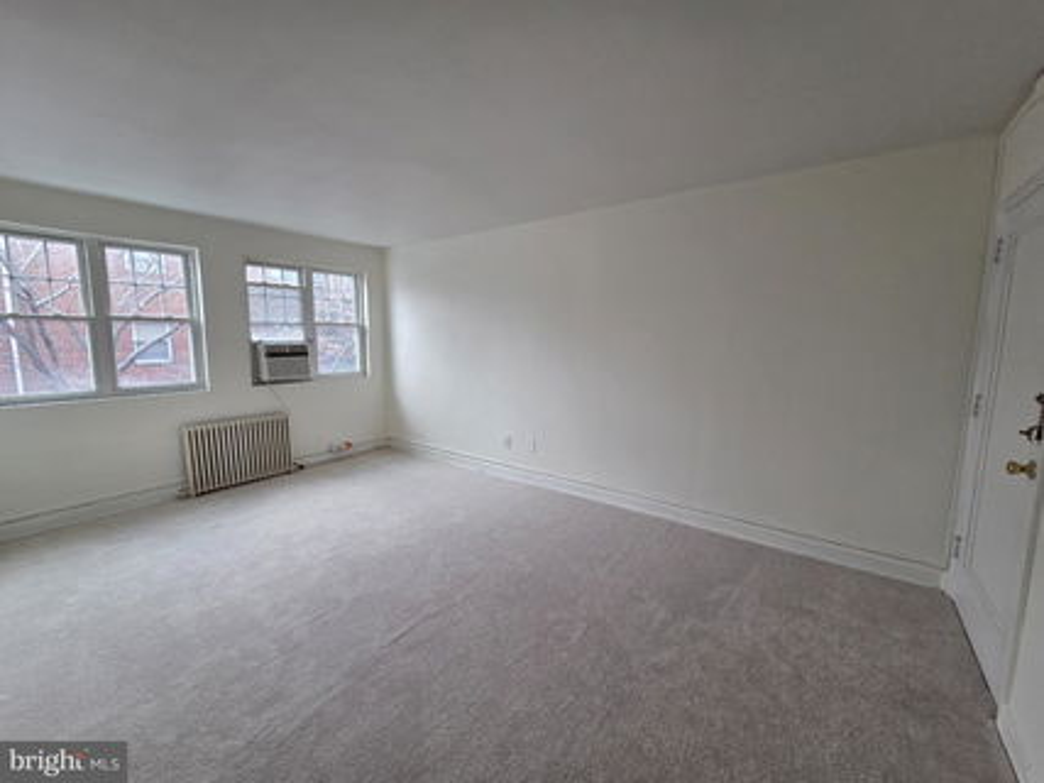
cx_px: 522
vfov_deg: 89.9
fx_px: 392
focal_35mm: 13
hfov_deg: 106.2
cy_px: 392
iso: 250
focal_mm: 2.2
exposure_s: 1/120
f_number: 2.2
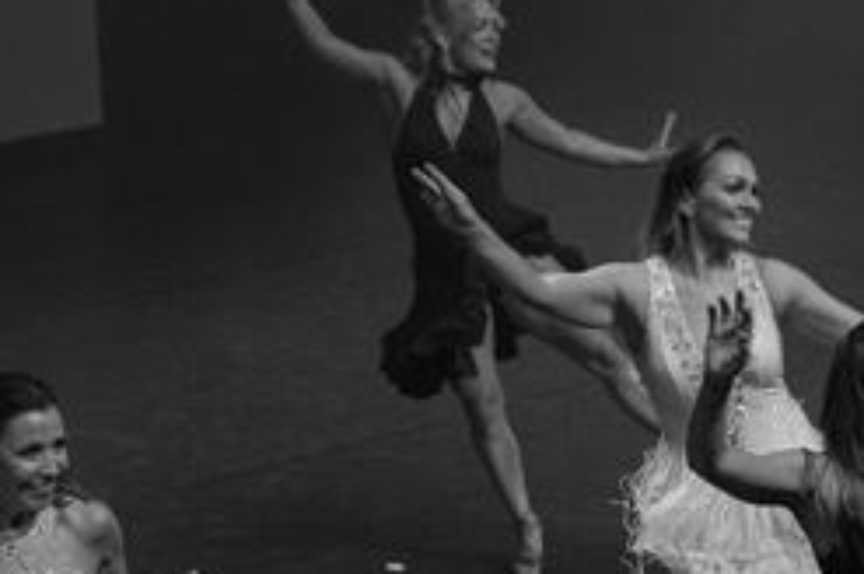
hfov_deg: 10.0
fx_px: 4890
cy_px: 481
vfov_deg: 6.7
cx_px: 840
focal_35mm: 204
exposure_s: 1/1000
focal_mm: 70
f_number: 2.8
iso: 2500
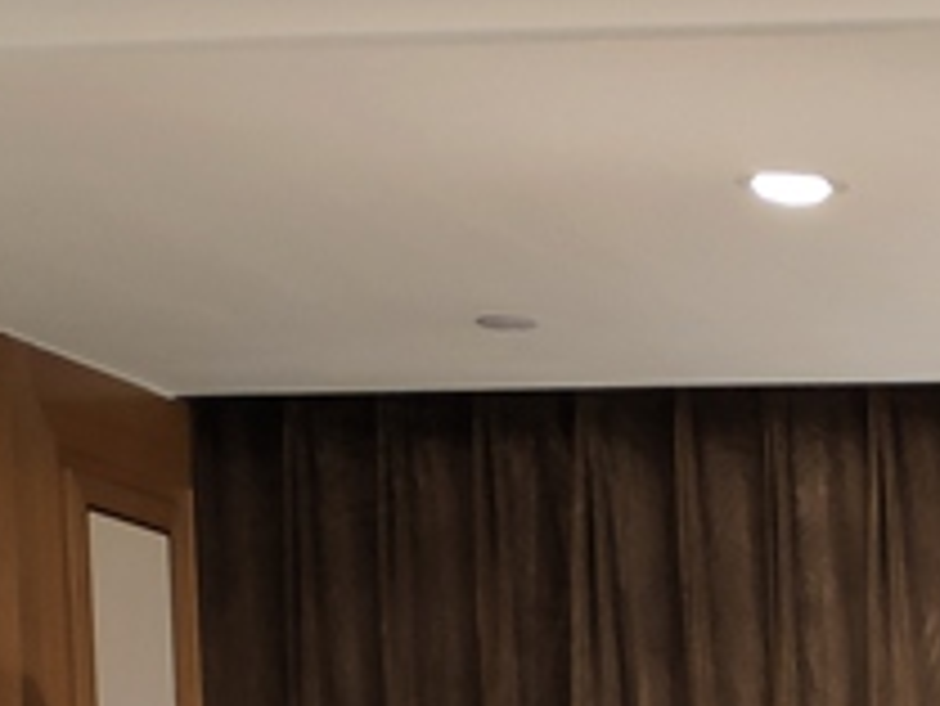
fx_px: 2799
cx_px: 1732
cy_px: 1466
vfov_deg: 12.5
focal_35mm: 103
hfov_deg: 16.0
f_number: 1.8
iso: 320
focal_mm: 4.22
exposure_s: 1/50
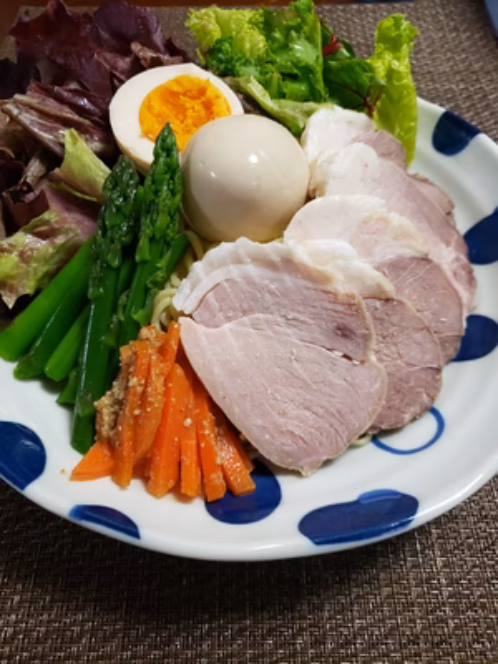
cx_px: 249
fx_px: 499
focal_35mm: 26
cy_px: 332
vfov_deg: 67.3
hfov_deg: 53.1
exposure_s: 1/100
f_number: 1.5
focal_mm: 4.3
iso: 500
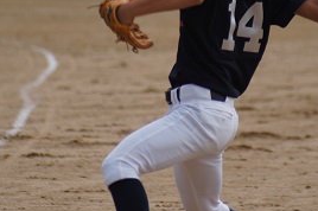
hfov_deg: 2.5
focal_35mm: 826
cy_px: 40
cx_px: 176
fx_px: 7287
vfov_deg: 1.7
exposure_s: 1/500
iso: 100
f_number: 5.6
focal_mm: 300
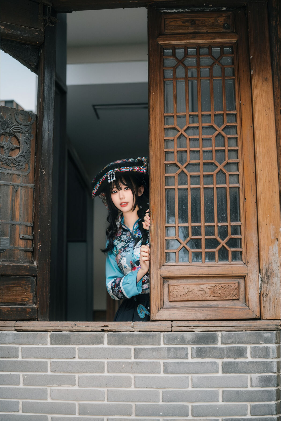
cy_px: 210
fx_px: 527
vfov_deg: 43.6
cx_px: 140
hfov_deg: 29.9
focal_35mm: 45
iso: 100
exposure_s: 1/1250
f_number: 1.4
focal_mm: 30
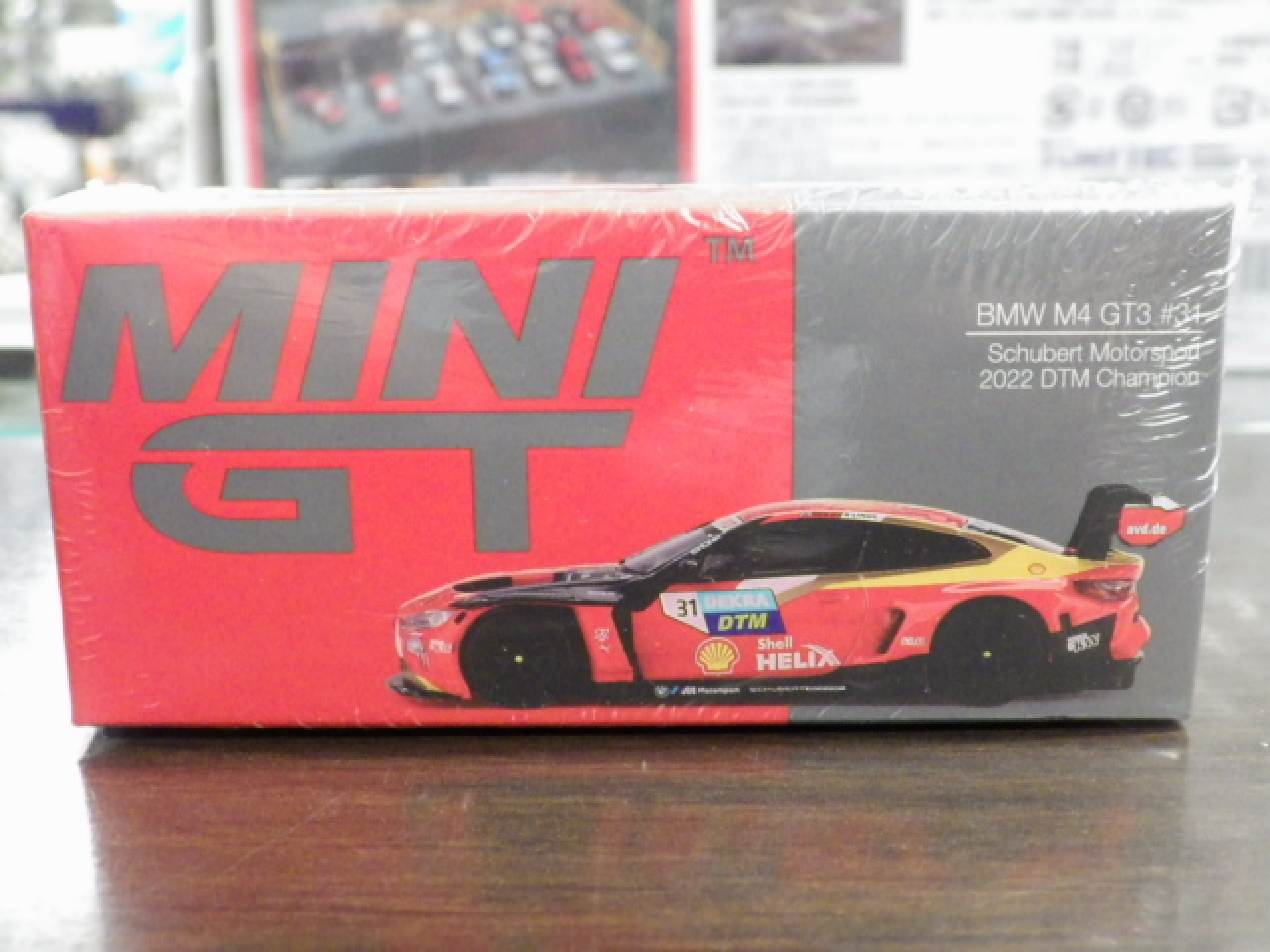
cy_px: 476
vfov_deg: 35.1
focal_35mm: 41
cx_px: 635
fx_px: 1504
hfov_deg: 45.8
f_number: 3.6
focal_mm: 7.4
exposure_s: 1/25
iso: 1250
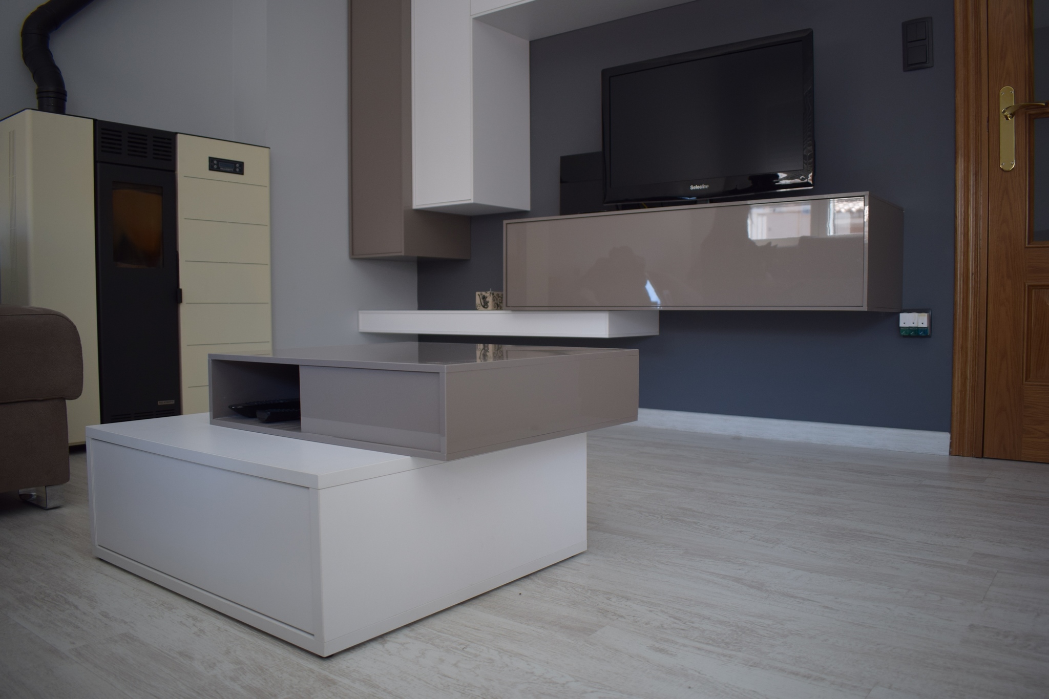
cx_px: 524
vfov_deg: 47.9
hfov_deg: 67.4
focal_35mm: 27
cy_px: 350
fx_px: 787
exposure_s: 1/100
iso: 400
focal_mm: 18
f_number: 3.5
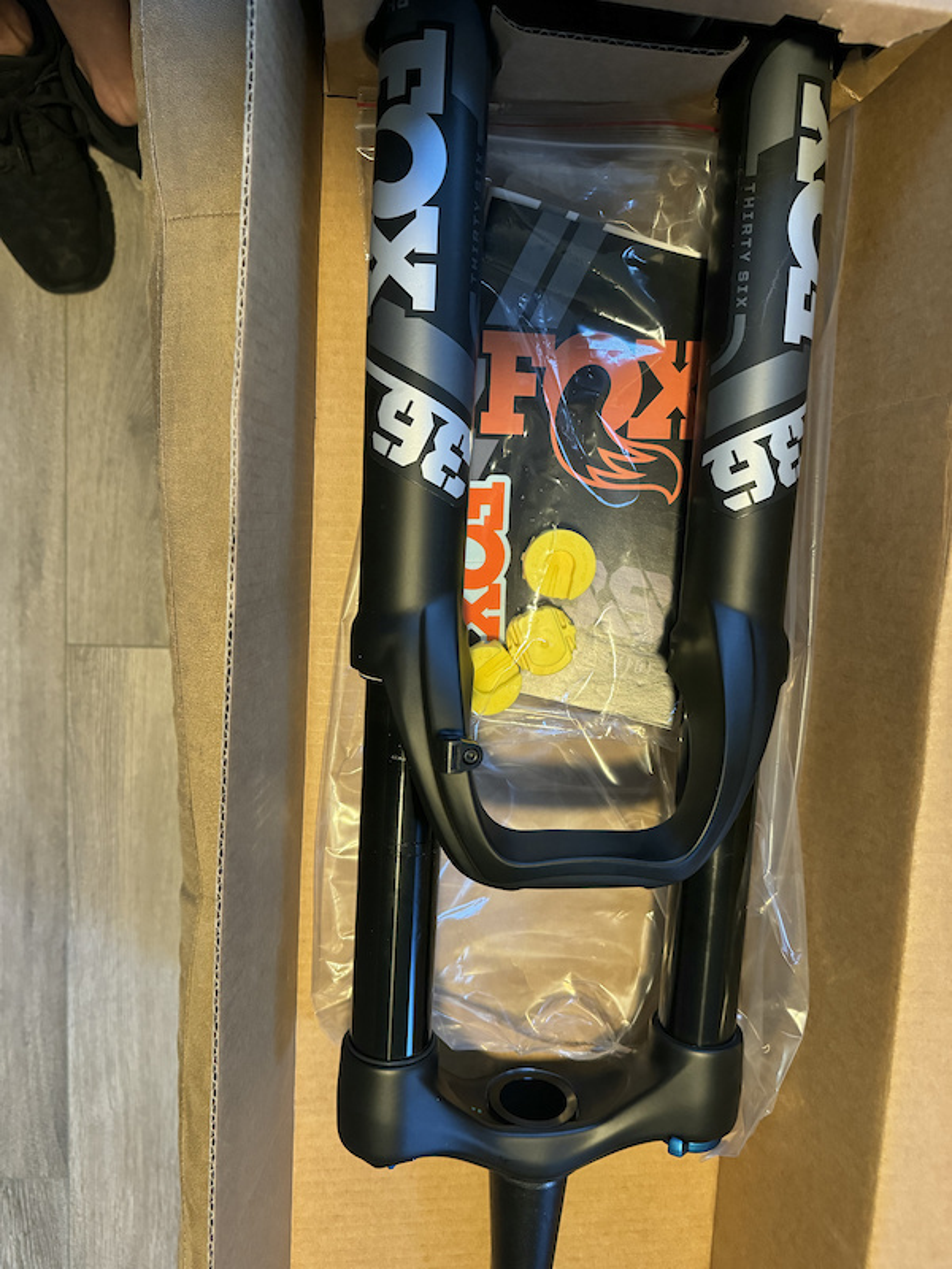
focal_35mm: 24
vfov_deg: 71.6
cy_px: 634
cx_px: 476
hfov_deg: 56.8
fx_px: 880
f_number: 1.78
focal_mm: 6.86
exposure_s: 1/40
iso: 640
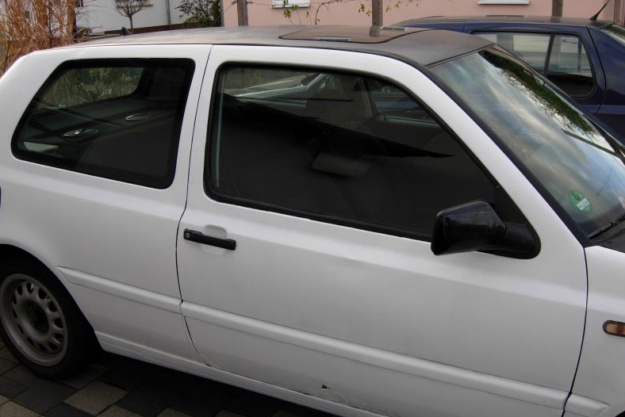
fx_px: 660
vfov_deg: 35.0
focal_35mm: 38
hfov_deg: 50.7
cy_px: 233
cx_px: 309
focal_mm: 7.5
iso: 50
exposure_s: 1/117
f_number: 3.8
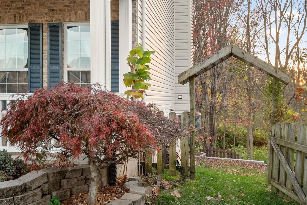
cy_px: 94
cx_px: 159
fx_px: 307
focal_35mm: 36
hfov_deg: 53.1
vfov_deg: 36.8
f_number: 8
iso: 400
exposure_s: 1/60
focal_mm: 16
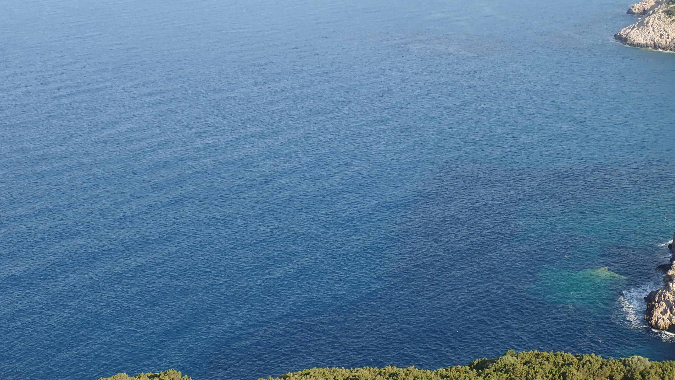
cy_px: 147
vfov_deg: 23.0
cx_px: 367
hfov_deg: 39.8
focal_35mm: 52
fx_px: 931
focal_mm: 6.86
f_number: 3.5
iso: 100
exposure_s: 1/400
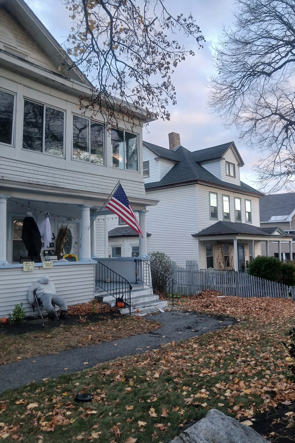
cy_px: 214
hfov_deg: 46.3
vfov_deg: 65.5
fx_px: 344
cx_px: 167
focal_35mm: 28
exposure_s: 1/60
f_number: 1.8
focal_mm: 3.98
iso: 100
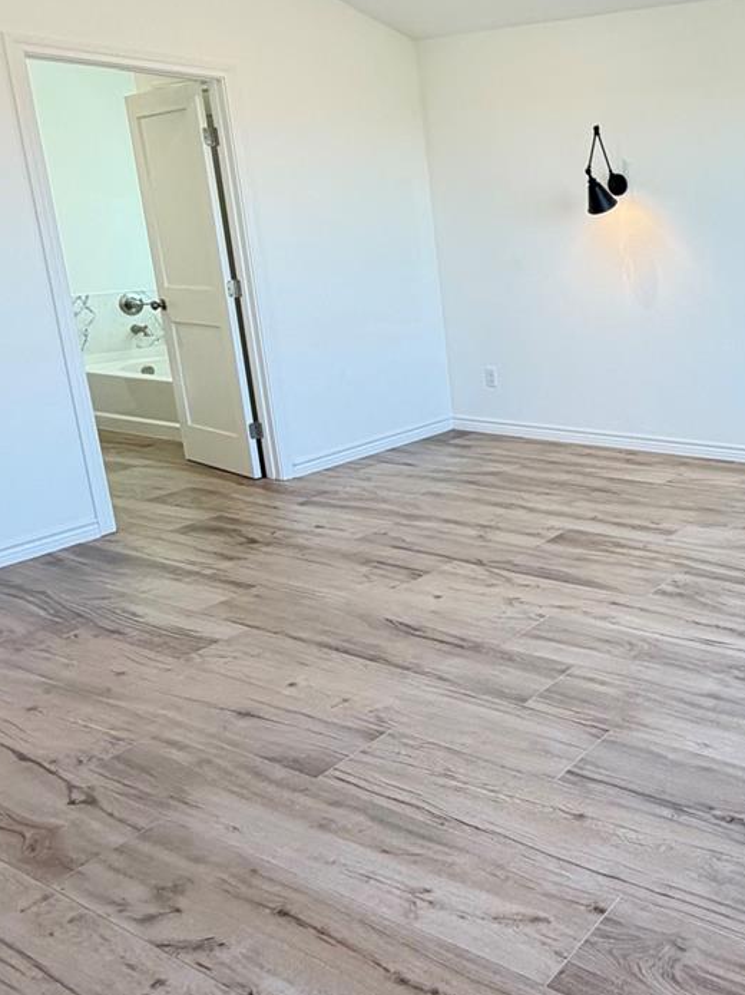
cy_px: 409
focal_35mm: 31
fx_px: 890
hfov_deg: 39.3
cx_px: 766
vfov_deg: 58.0
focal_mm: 2.22
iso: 200
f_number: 2.2
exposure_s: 1/60
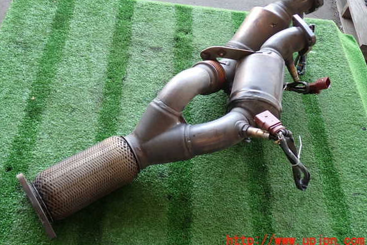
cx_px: 180
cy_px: 108
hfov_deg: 55.8
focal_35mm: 34
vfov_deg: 38.9
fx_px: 347
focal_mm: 5.79
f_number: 2.4
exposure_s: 1/60
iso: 200
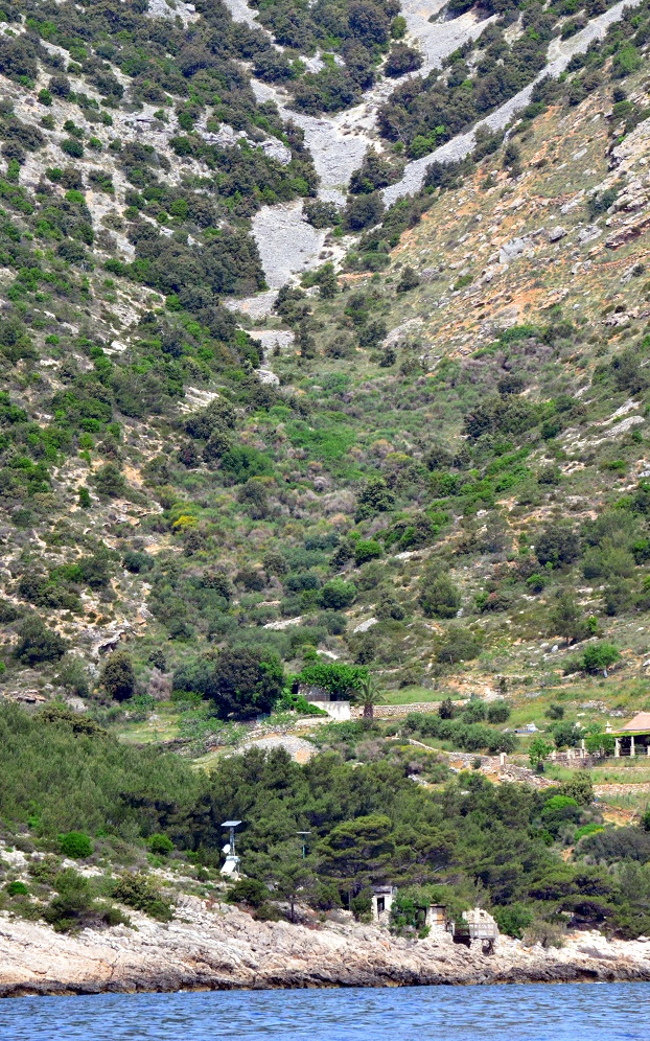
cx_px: 312
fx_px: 8678
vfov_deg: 6.9
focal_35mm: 306
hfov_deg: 4.3
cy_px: 521
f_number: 6.3
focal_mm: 200
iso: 2500
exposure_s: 1/8000
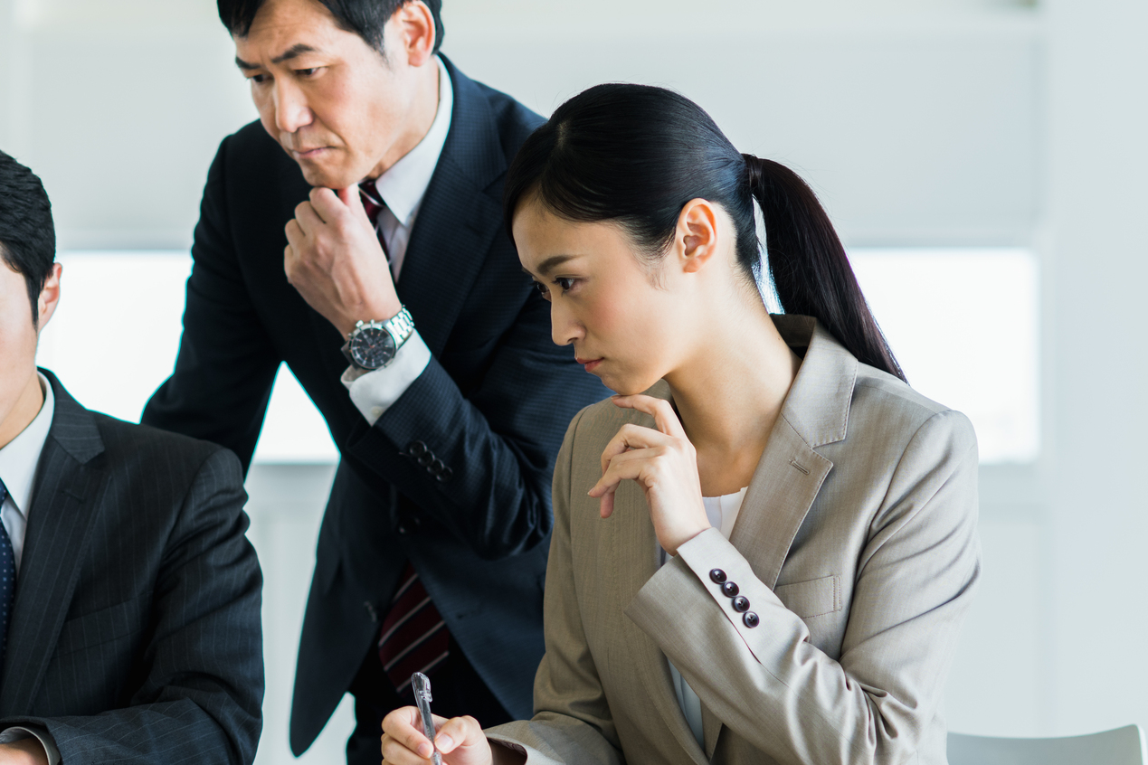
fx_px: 4273
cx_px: 377
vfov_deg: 10.2
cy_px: 368
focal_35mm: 134
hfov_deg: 15.3
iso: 320
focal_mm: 85
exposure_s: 1/320
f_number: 2.8
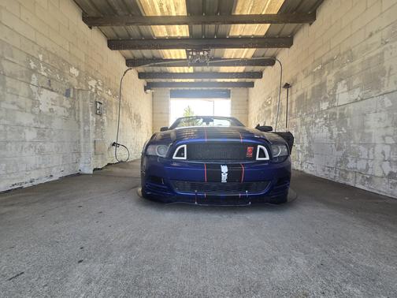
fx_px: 149
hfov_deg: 106.2
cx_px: 198
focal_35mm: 13
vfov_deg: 89.9
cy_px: 149
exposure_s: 1/294
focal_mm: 2.2
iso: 50
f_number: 2.2
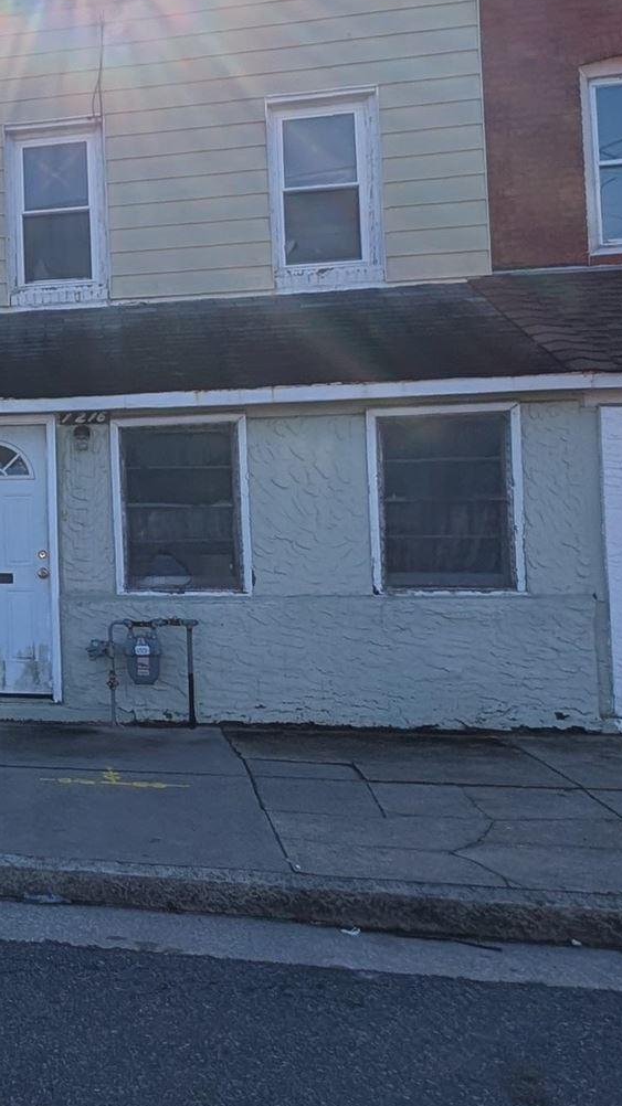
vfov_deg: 50.3
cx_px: -291
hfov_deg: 24.0
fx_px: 1174
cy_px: 460
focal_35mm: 40
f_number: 1.95
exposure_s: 1/3311
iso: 42
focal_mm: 2.23
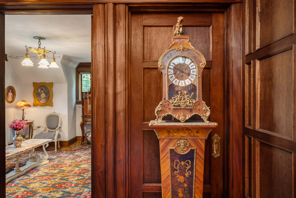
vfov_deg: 53.1
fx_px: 197
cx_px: 148
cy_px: 99
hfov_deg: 73.7
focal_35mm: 24
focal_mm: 24
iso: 1000
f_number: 6.7
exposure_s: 1
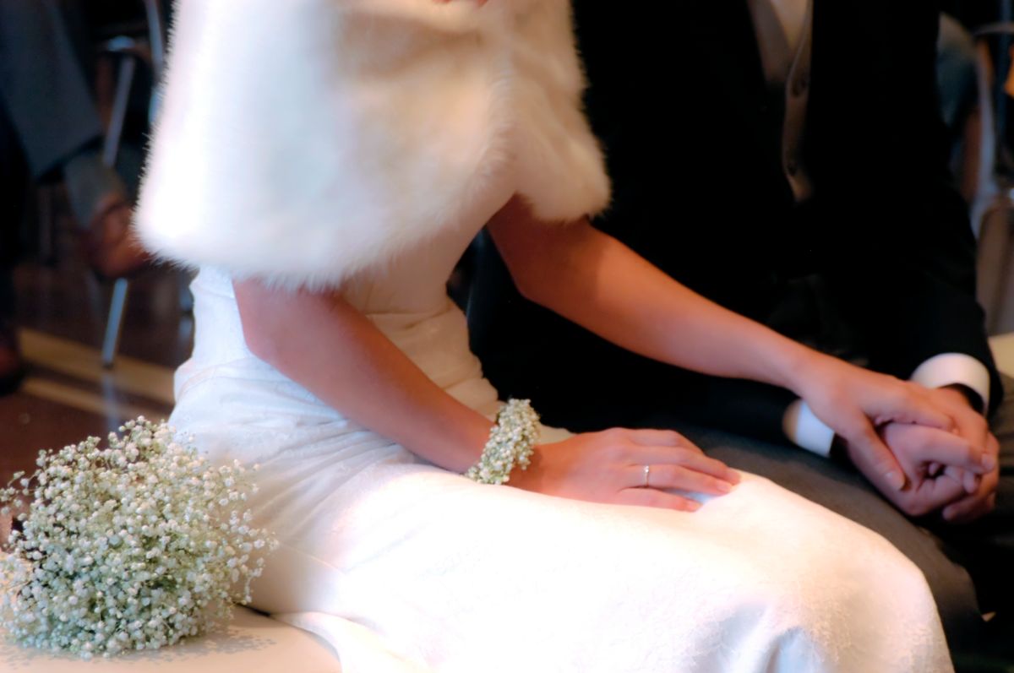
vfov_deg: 8.7
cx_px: 507
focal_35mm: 158
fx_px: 4431
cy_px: 336
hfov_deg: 13.1
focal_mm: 105
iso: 1000
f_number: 4.5
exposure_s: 1/13
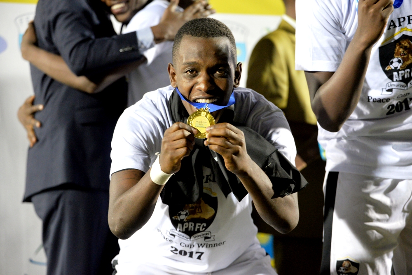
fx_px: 1947
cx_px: 206
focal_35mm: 170
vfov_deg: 8.1
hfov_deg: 12.1
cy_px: 138
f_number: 5.6
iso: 3200
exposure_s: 1/250
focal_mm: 170
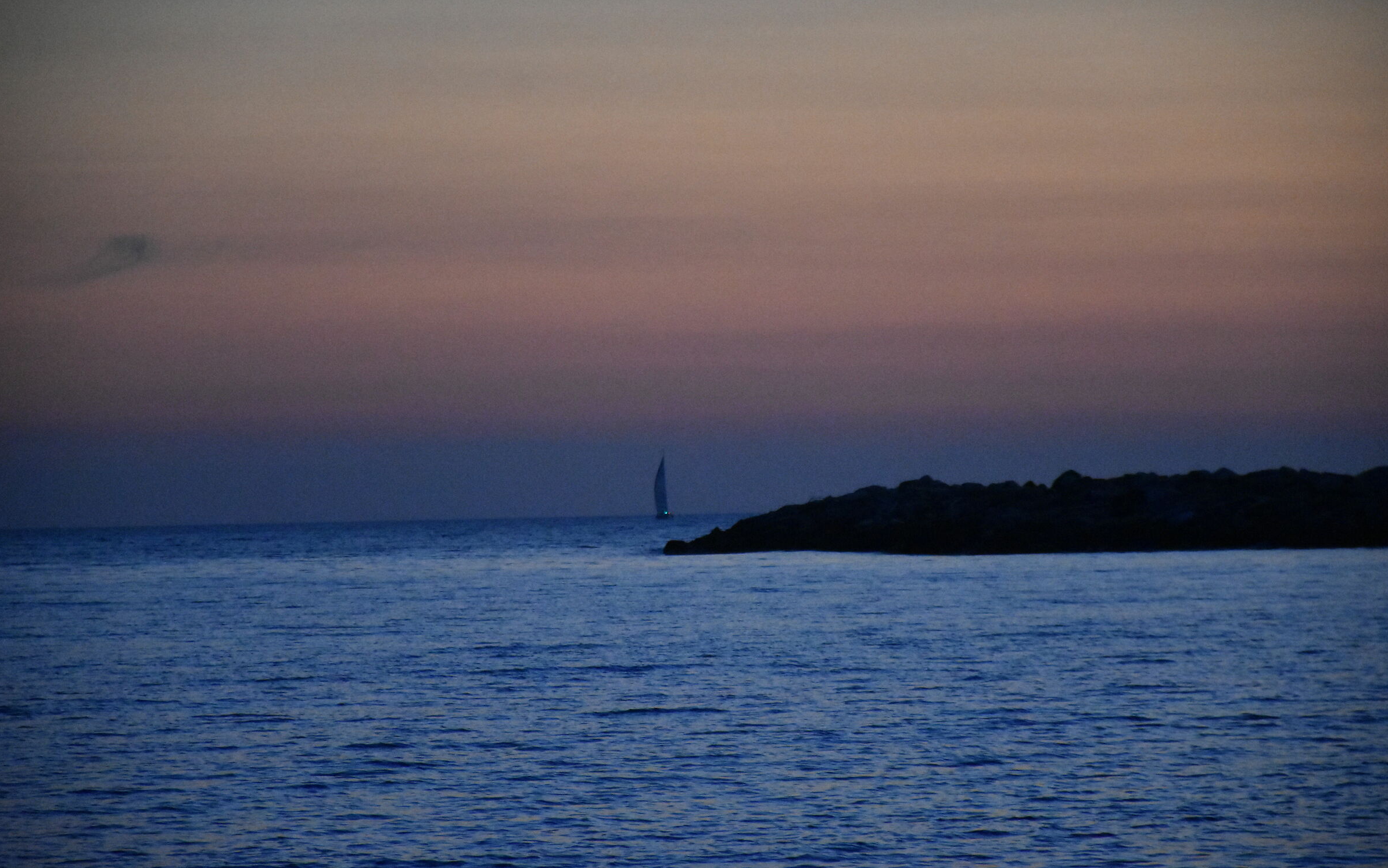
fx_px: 8133
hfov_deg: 9.8
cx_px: 695
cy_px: 413
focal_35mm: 215
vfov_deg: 6.1
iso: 9000
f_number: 5.6
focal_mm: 140
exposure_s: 1/250
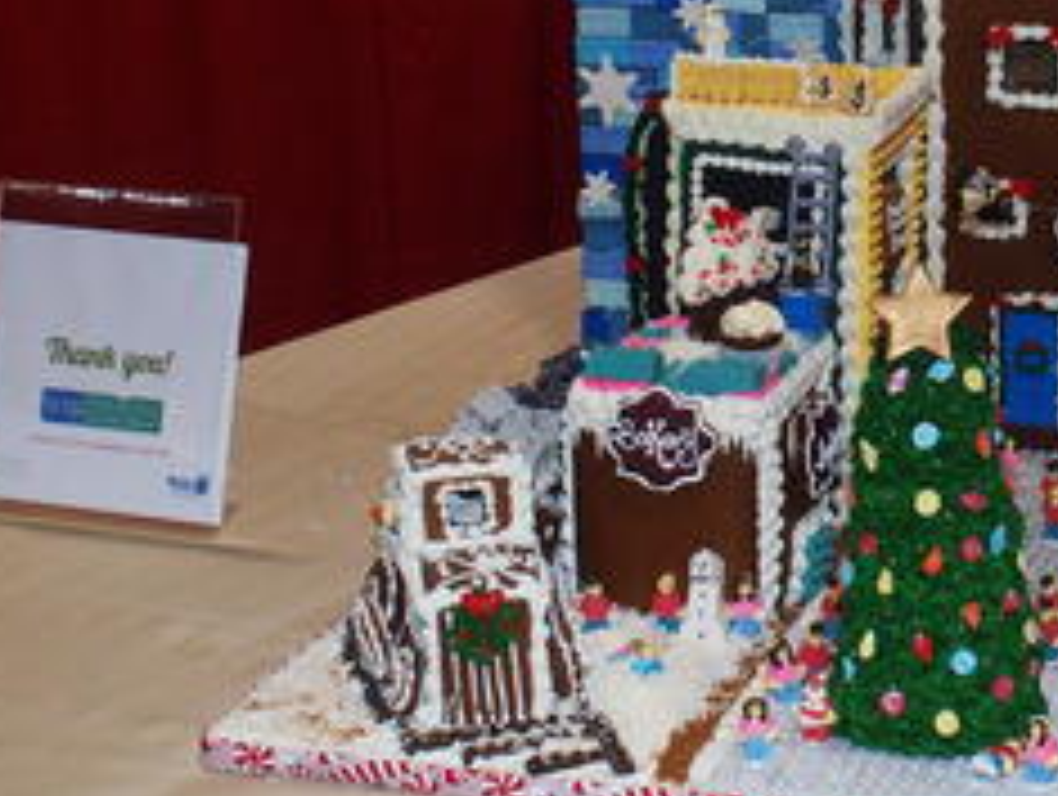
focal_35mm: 88
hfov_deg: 22.0
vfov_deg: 16.8
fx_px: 2694
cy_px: 247
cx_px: 837
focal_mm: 9.8
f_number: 5.6
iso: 400
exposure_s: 1/50
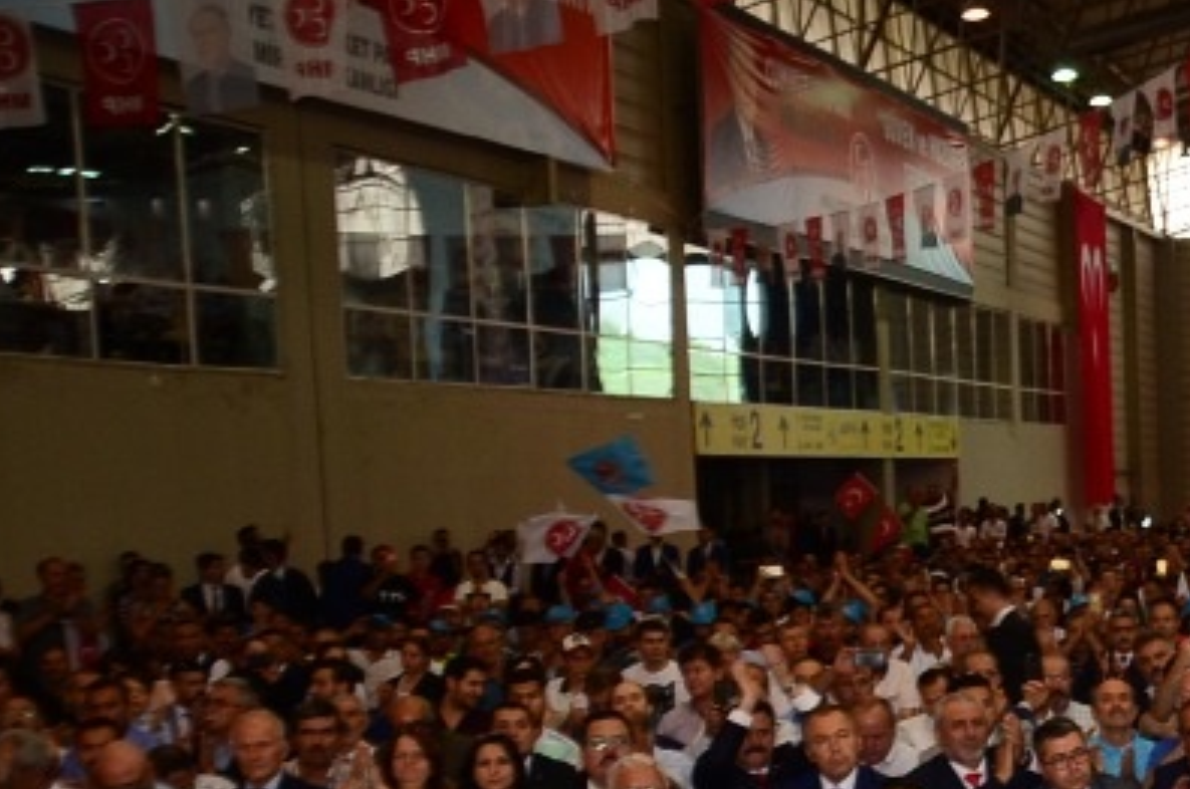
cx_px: 1506
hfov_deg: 25.3
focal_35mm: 70
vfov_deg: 19.1
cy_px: 681
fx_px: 2310
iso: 500
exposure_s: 1/60
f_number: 4.5
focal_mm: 18
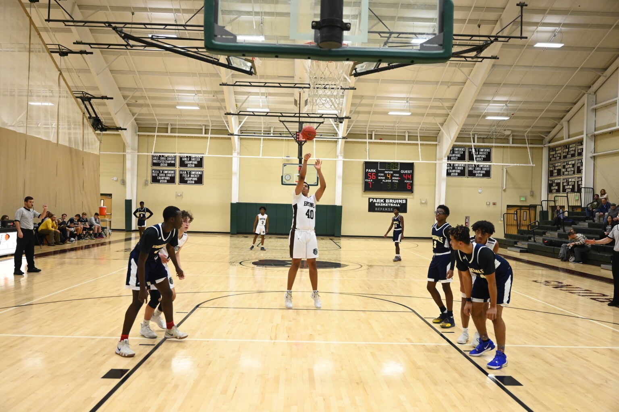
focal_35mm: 30
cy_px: 206
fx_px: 524
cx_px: 310
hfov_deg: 61.1
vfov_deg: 42.9
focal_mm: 30.5
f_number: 2.8
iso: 4000
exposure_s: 1/500
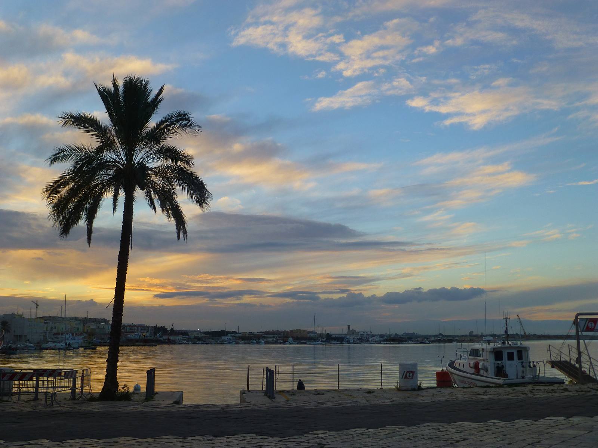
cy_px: 224
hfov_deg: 47.9
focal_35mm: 39
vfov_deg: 36.8
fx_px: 674
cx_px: 299
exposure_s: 1/160
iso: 100
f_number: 3.7
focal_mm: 6.9
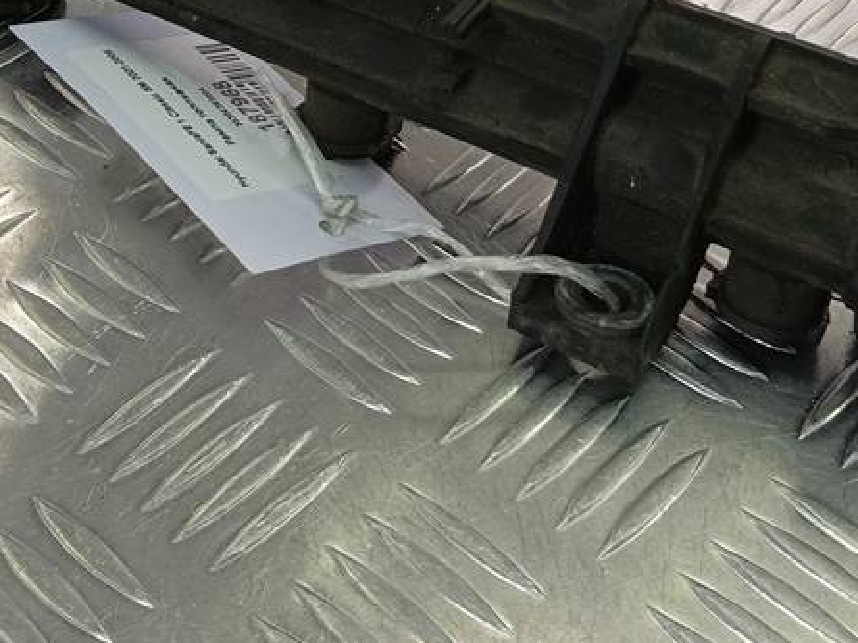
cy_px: 6
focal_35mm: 62
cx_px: 366
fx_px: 1536
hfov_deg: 31.2
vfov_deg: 22.7
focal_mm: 4.11
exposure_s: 1/100
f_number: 1.6
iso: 140
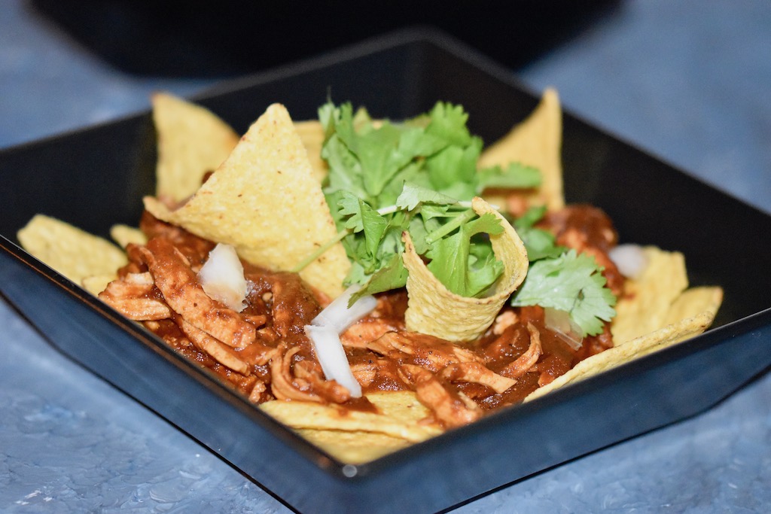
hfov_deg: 13.0
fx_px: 3373
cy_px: 257
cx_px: 386
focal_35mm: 158
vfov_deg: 8.7
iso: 5600
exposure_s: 1/60
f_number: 3.2
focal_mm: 105
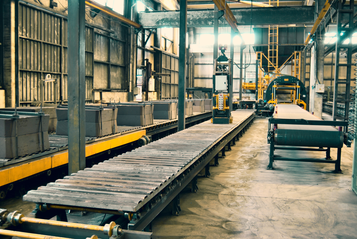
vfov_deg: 34.3
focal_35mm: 39
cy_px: 120
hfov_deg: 49.5
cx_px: 178
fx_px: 387
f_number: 4
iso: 100
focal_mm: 26
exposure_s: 1/1.6
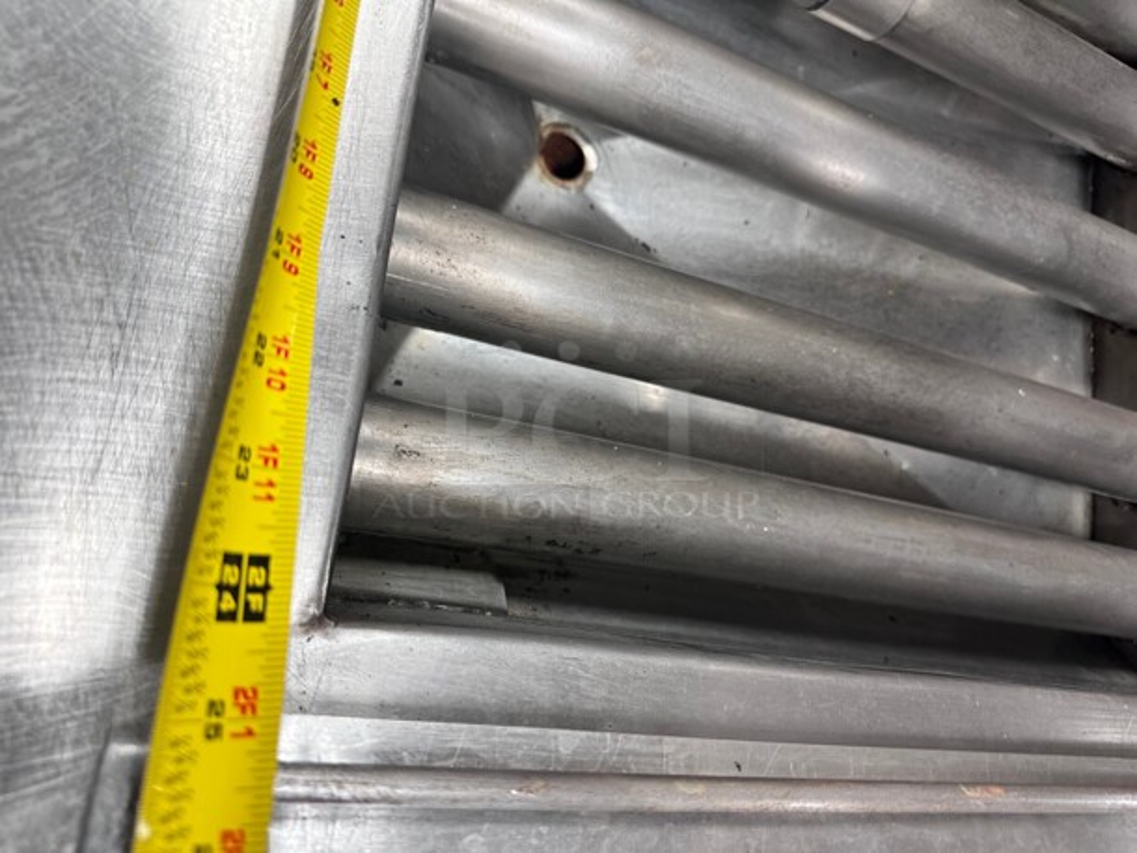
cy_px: 426
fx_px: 789
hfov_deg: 71.6
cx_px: 568
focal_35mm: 24
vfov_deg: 56.8
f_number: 1.78
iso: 160
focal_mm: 6.86
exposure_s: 1/60
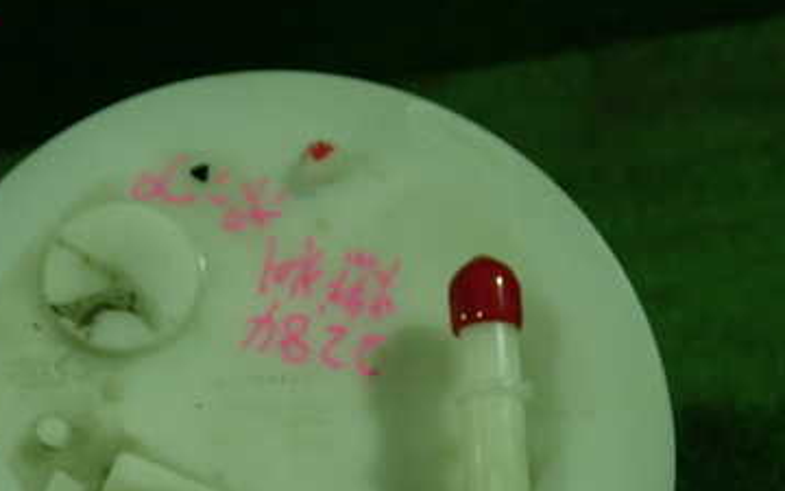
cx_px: 238
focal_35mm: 53
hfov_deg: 37.6
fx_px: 1134
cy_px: 465
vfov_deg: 23.6
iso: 640
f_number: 2.3
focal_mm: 5.5
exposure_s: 1/125
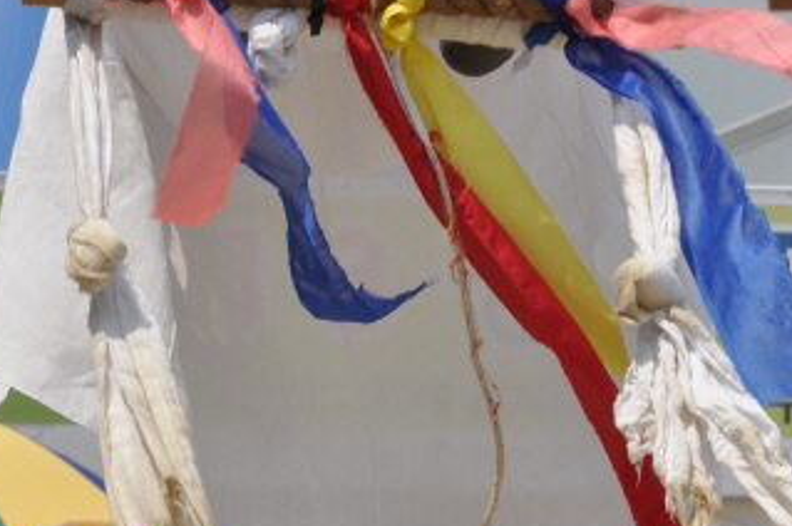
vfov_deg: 3.8
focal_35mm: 359
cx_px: 286
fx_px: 7899
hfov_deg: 5.7
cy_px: -124
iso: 400
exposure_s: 1/1000
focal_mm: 85
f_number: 11
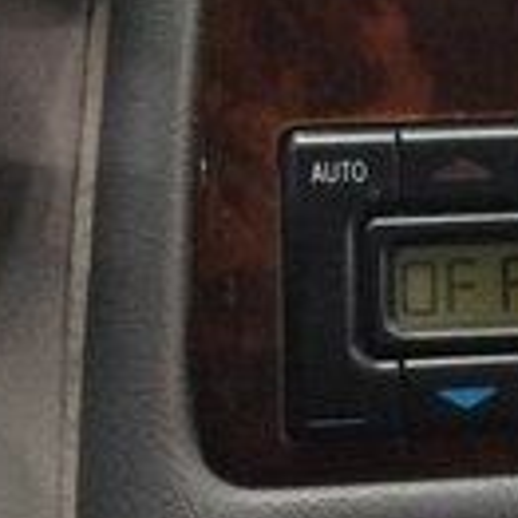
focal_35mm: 138
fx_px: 2336
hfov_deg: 12.4
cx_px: 577
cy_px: -119
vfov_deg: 12.3
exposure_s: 1/24
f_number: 2.4
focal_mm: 3.3
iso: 200
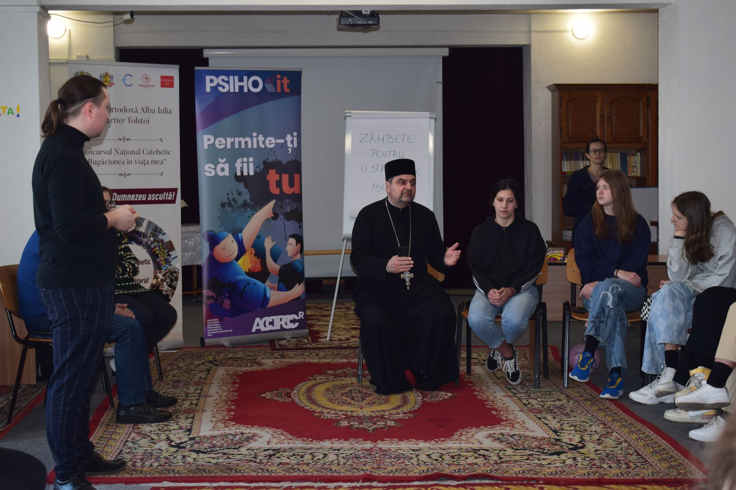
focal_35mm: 60
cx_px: 368
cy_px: 245
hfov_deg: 33.4
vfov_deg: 22.6
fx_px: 1227
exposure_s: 1/50
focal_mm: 40
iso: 320
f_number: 6.3
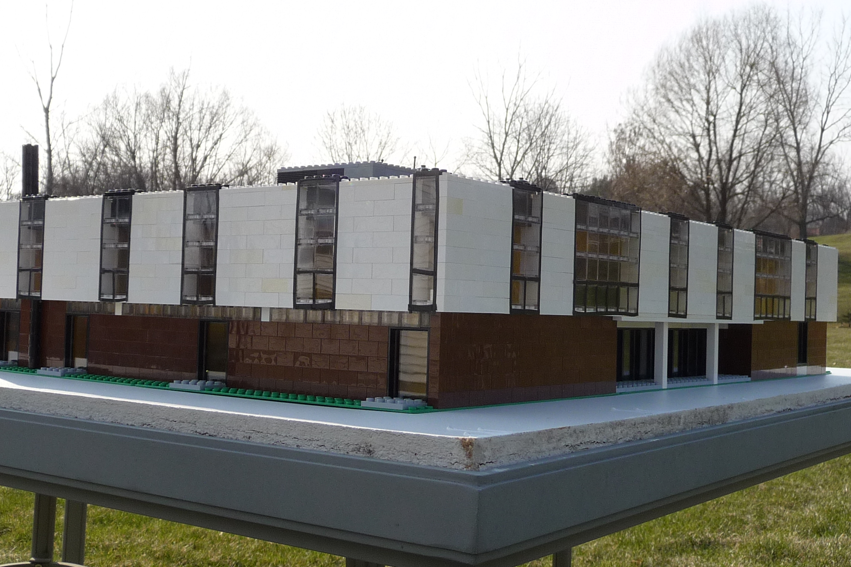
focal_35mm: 46
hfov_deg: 42.7
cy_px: 279
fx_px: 1087
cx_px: 427
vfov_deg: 29.2
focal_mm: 4.7
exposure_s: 1/1000
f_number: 3.3
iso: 100
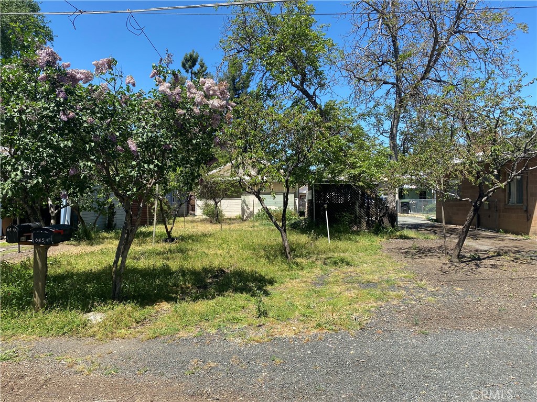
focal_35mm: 26
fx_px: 403
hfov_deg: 67.3
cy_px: 201
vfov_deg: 53.1
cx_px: 268
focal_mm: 4.25
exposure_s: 1/1522
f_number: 1.8
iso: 32
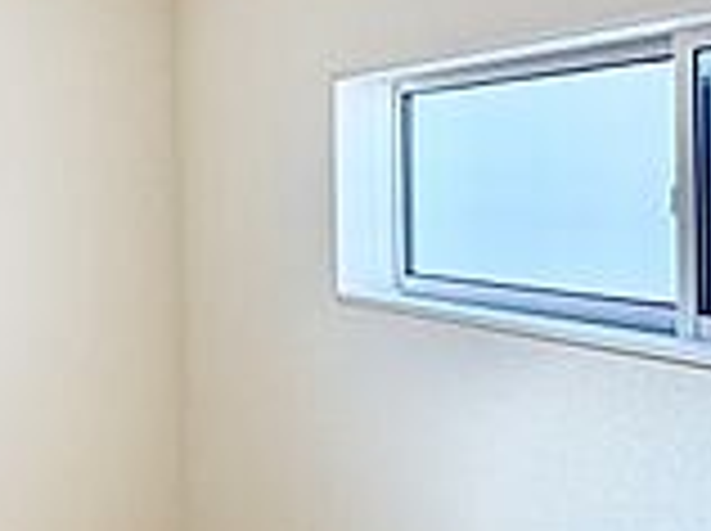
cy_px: 196
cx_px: -306
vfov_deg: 26.4
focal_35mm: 55
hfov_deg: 26.9
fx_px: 1128
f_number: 2.2
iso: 64
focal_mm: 2.22
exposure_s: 1/131
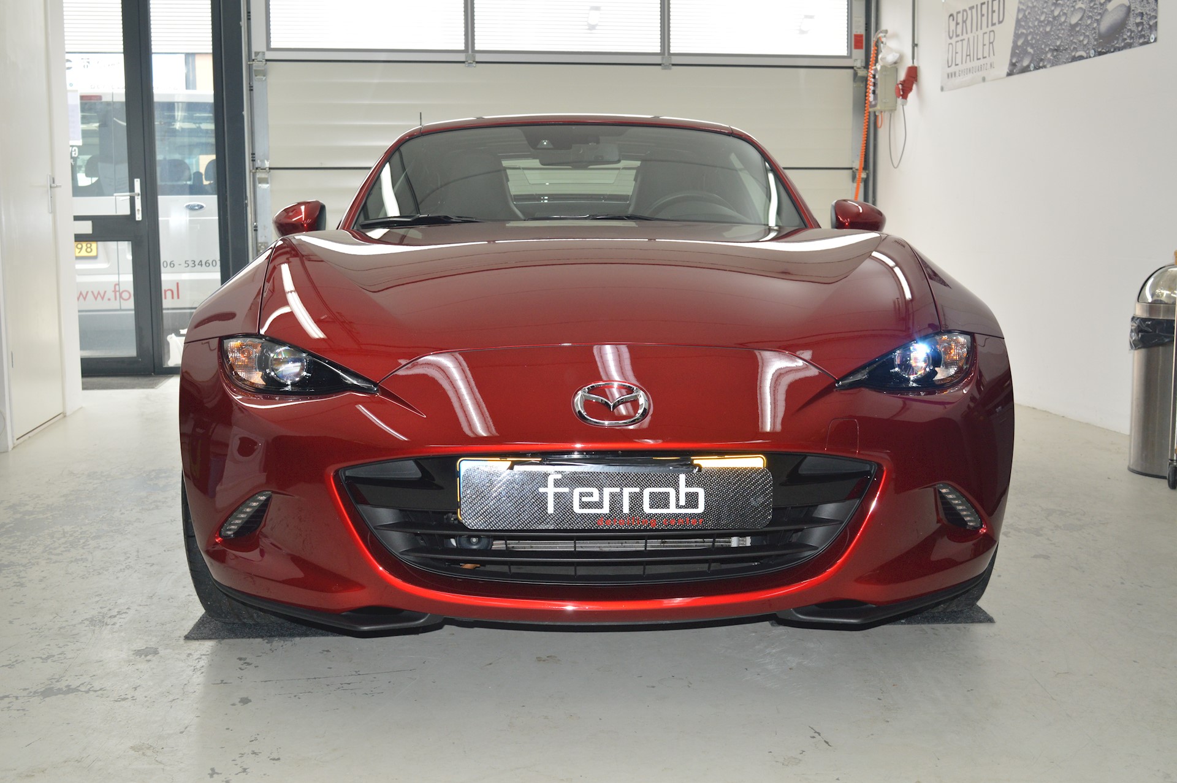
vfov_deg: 34.2
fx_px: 1274
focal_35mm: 39
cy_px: 392
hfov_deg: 49.6
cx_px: 588
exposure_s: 1/60
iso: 500
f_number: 8
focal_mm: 26
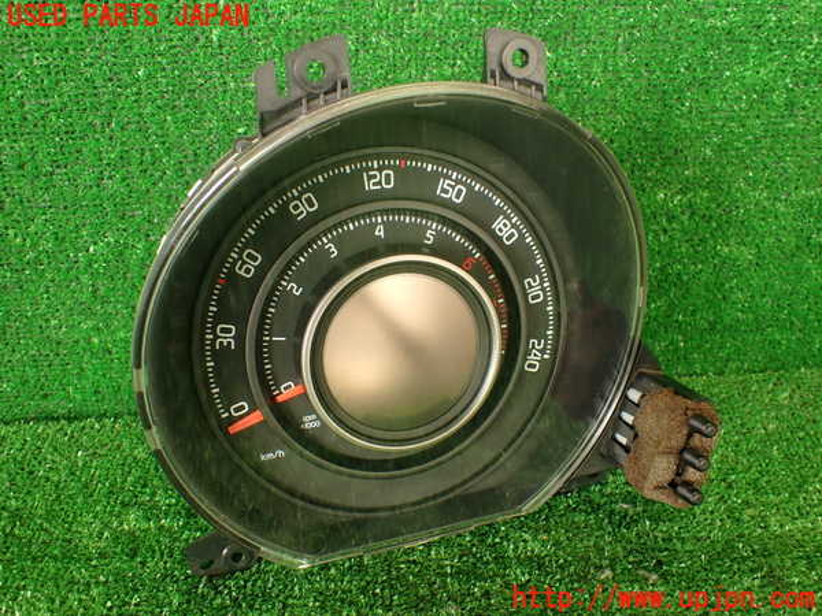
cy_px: 308
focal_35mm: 30
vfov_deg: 46.8
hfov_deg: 60.0
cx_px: 411
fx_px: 712
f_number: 2.3
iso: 200
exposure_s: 1/60
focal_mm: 5.4
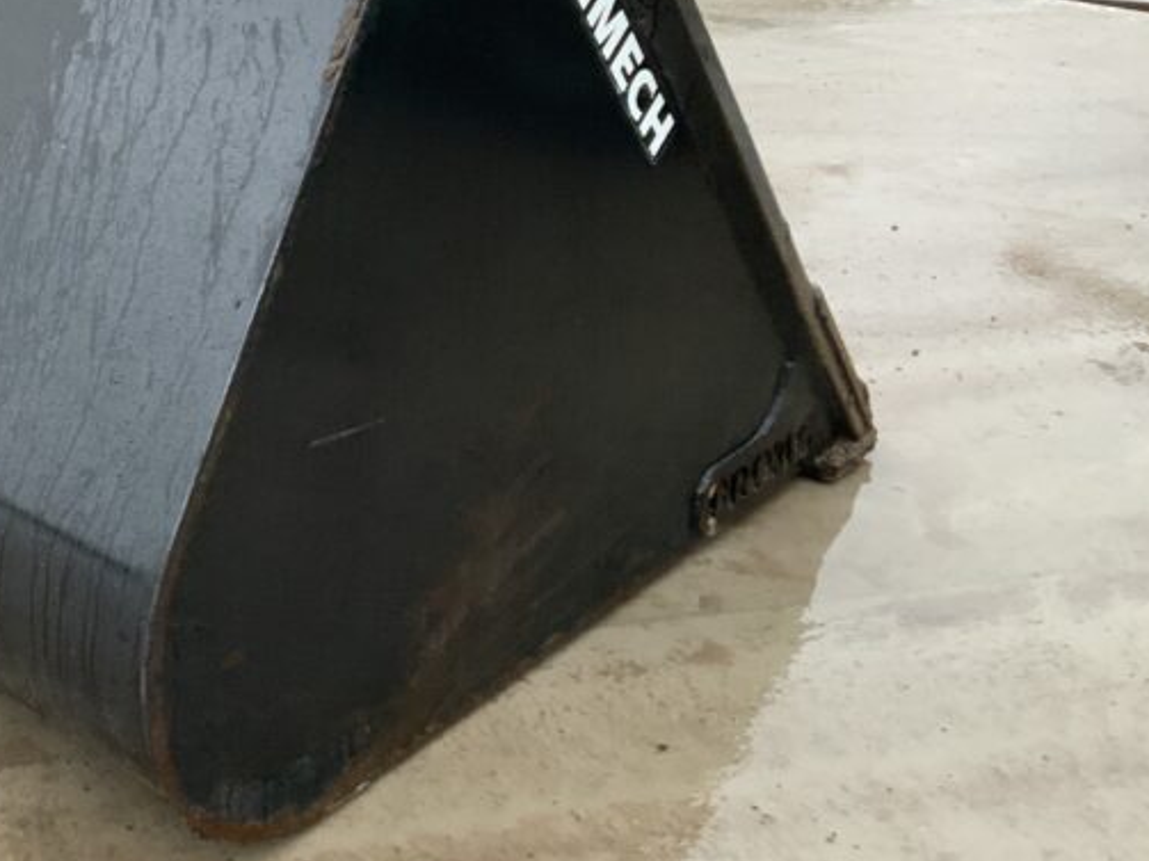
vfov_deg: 24.6
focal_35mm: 59
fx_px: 1958
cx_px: 114
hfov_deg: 31.2
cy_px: 240
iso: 160
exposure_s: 1/60
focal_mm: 3
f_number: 1.8
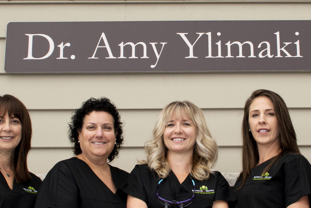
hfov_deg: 25.7
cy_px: 48
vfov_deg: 17.2
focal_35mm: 79
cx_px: 163
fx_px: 683
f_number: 9
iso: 400
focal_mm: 22
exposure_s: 1/250
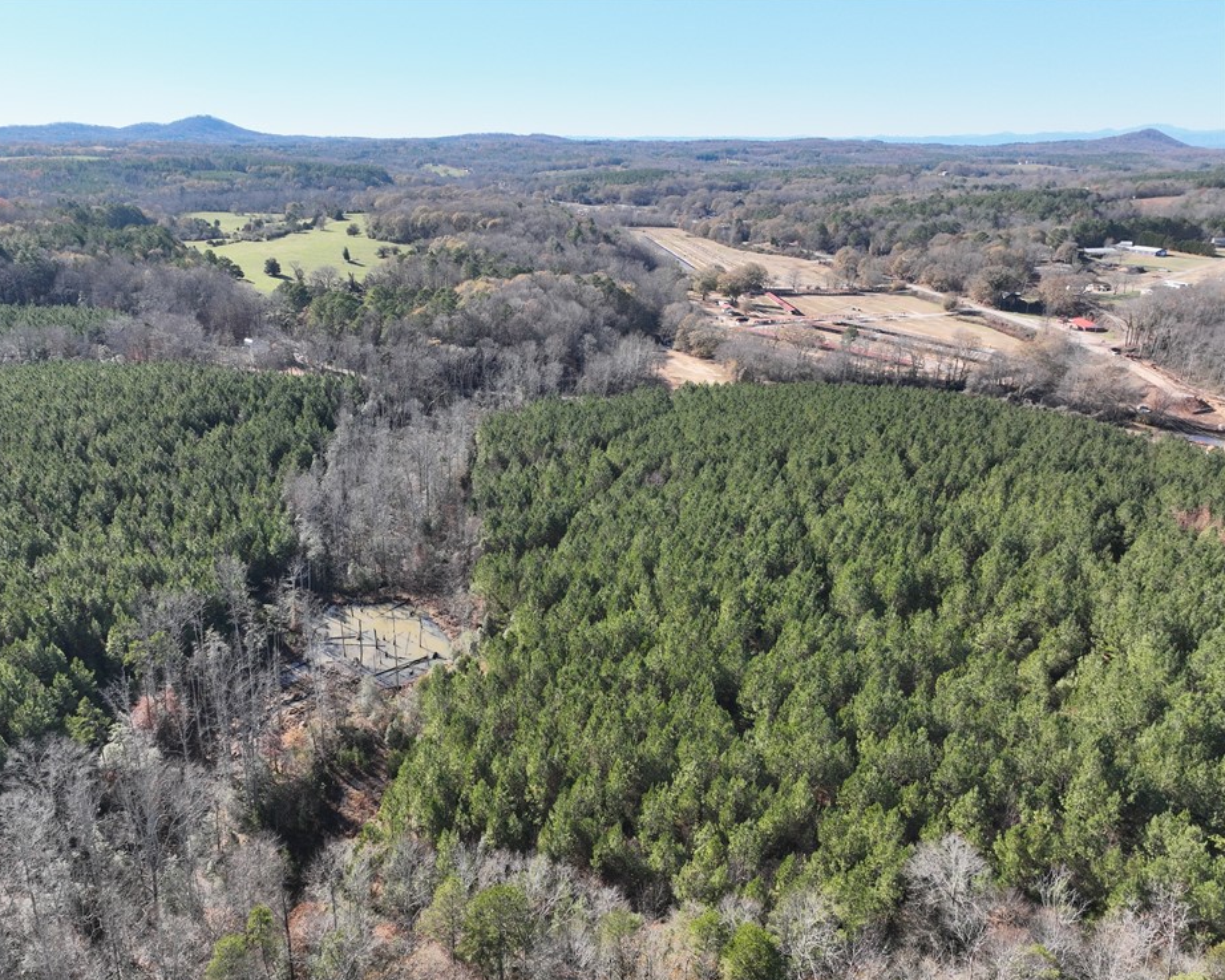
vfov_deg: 54.9
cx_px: 546
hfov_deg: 65.8
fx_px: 943
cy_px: 504
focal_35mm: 26
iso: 400
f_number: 2.8
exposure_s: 1/320
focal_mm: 12.29
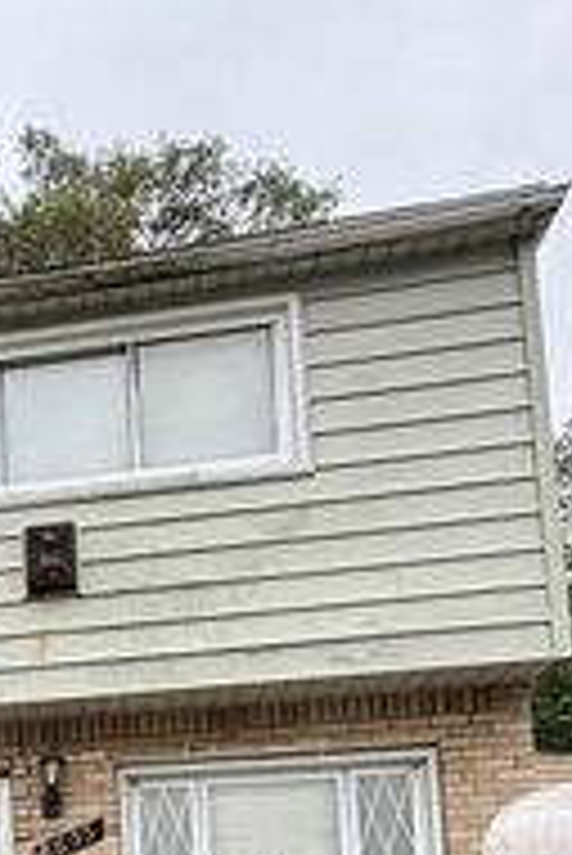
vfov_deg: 34.3
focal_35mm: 51
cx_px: -171
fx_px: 1213
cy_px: 911
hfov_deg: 23.5
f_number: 2.2
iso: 64
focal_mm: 2.22
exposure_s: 1/390
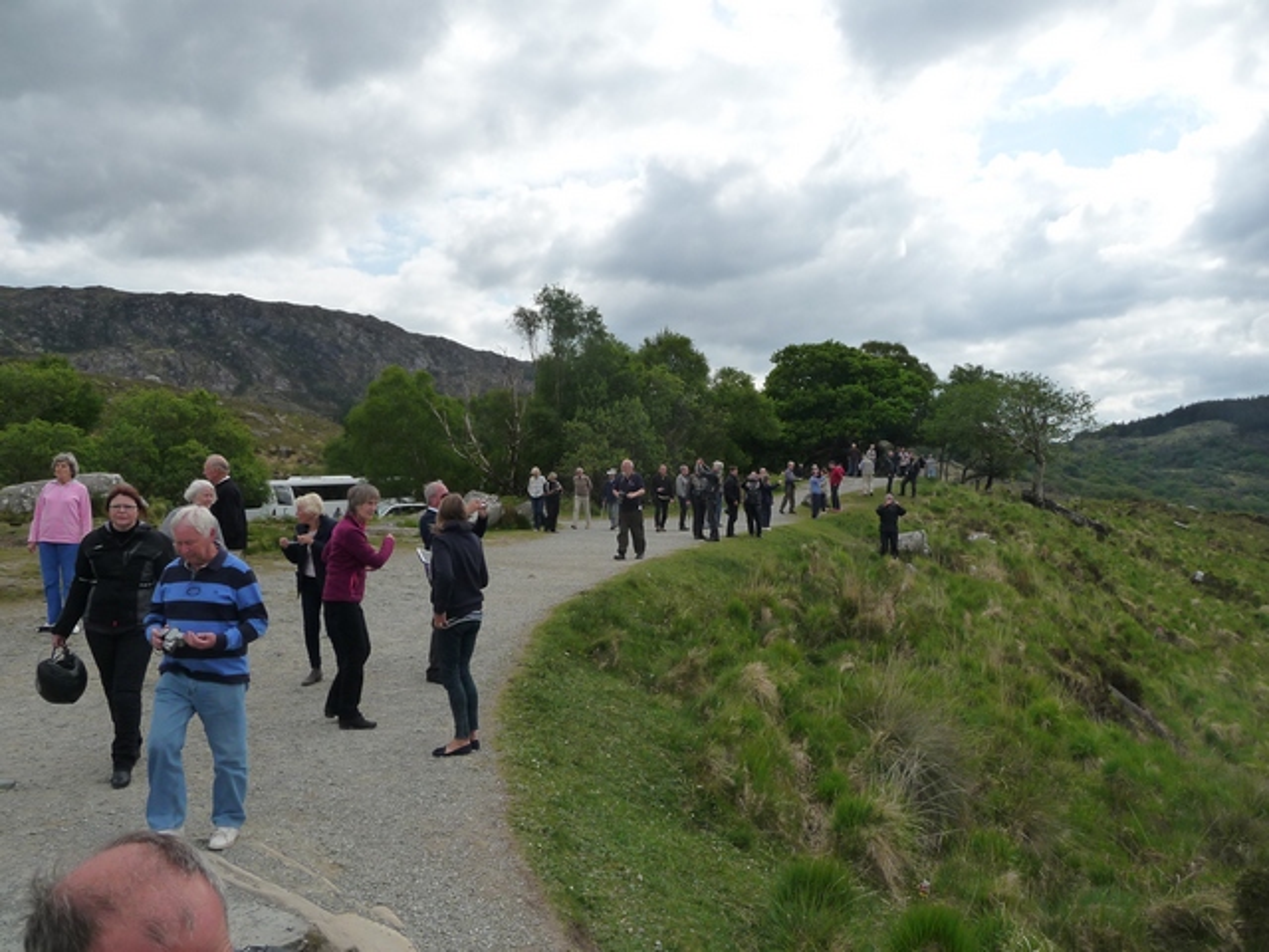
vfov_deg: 49.7
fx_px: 1026
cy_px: 476
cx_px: 634
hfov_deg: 63.4
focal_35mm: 28
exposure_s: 1/320
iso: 160
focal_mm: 4.7
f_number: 8
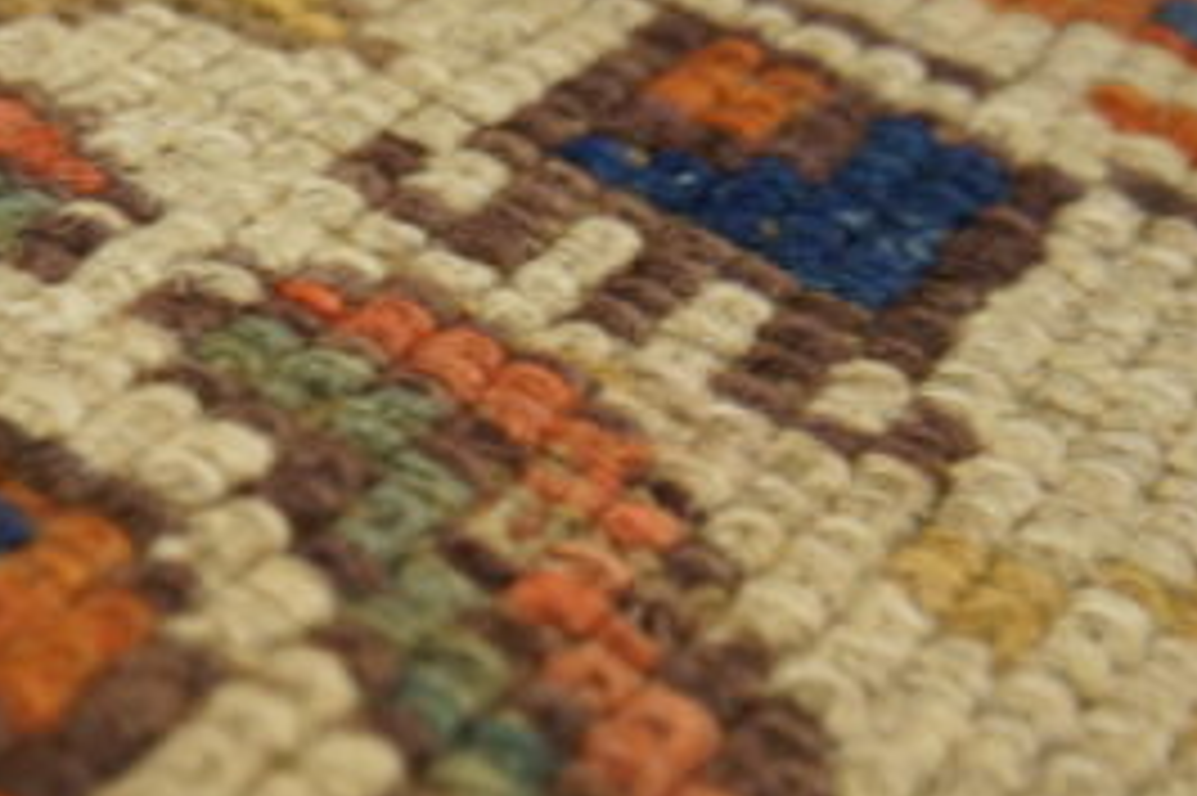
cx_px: 40
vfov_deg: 21.4
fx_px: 2027
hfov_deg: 30.9
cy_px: 803
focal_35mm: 61
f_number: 4
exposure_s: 1/60
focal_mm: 18
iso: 1600
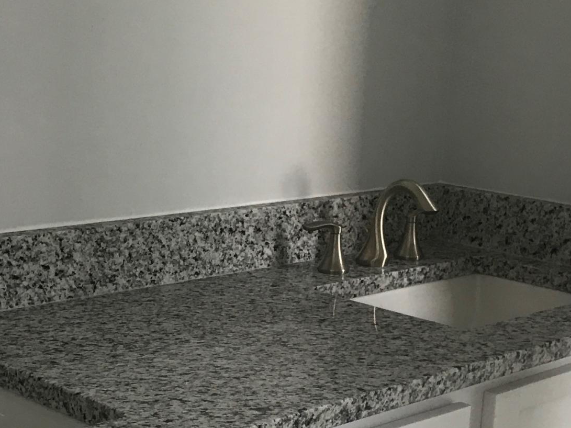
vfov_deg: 19.0
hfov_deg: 25.3
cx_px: 248
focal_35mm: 77
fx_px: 1270
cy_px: 320
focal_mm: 3.99
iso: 40
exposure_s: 1/24
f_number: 1.8
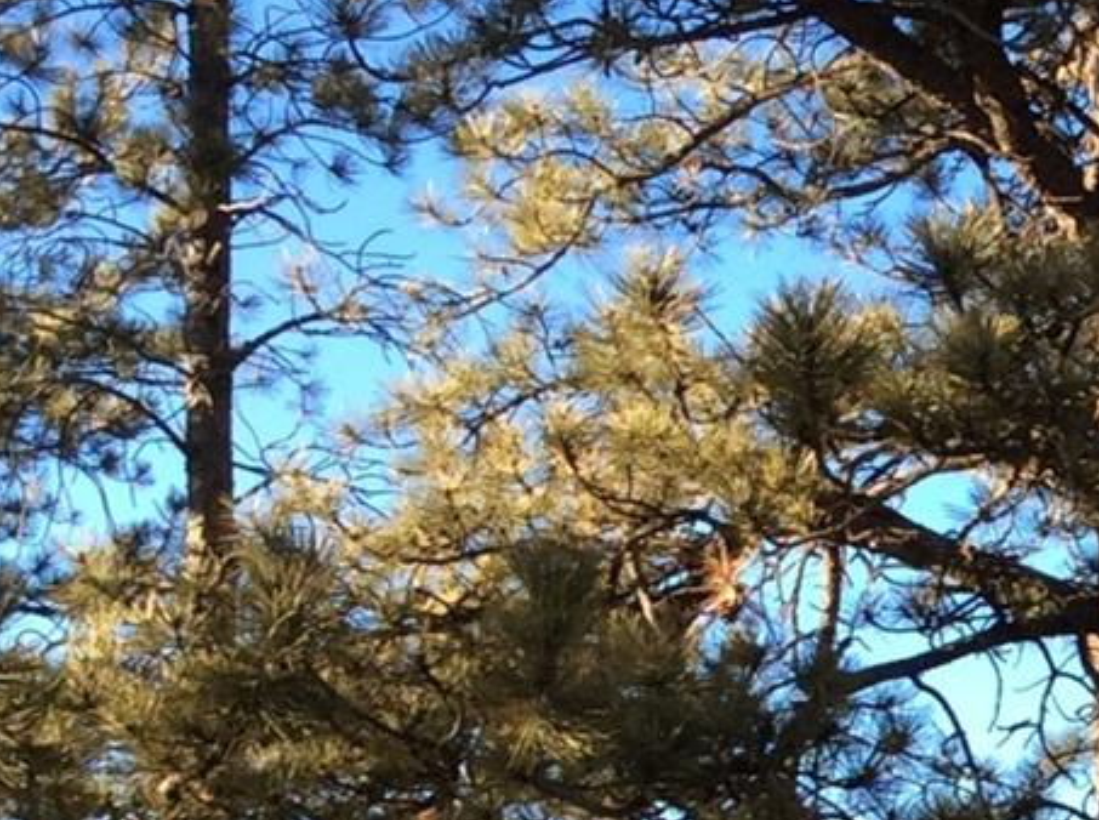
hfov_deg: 16.6
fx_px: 3581
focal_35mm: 113
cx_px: 1378
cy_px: 1082
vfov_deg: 12.6
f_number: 2.4
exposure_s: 1/270
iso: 32
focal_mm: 3.3
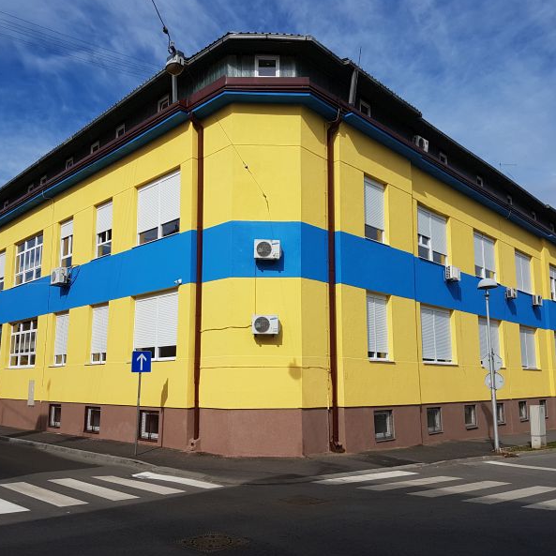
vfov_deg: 52.5
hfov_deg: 52.5
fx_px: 563
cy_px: 277
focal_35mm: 31
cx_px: 272
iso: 40
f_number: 1.7
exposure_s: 1/3600
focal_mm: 4.2
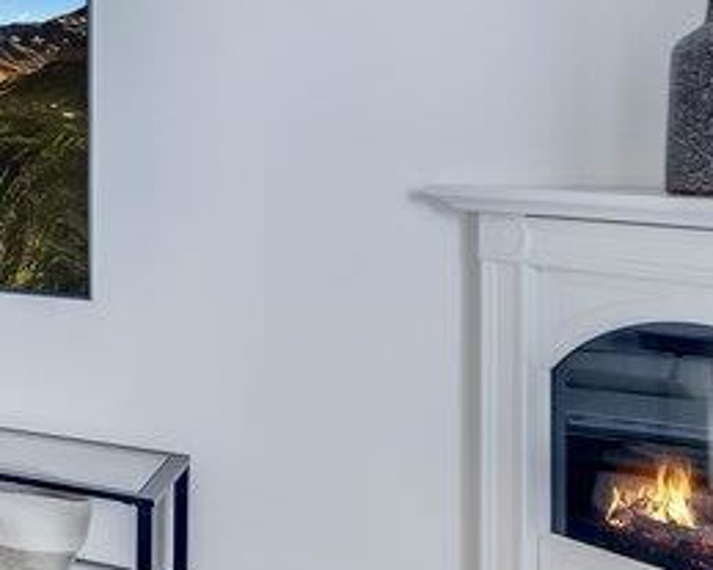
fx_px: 1223
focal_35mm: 58
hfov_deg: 20.1
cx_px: -650
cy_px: 158
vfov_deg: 26.0
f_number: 5.6
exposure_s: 1/50
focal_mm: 16
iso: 100
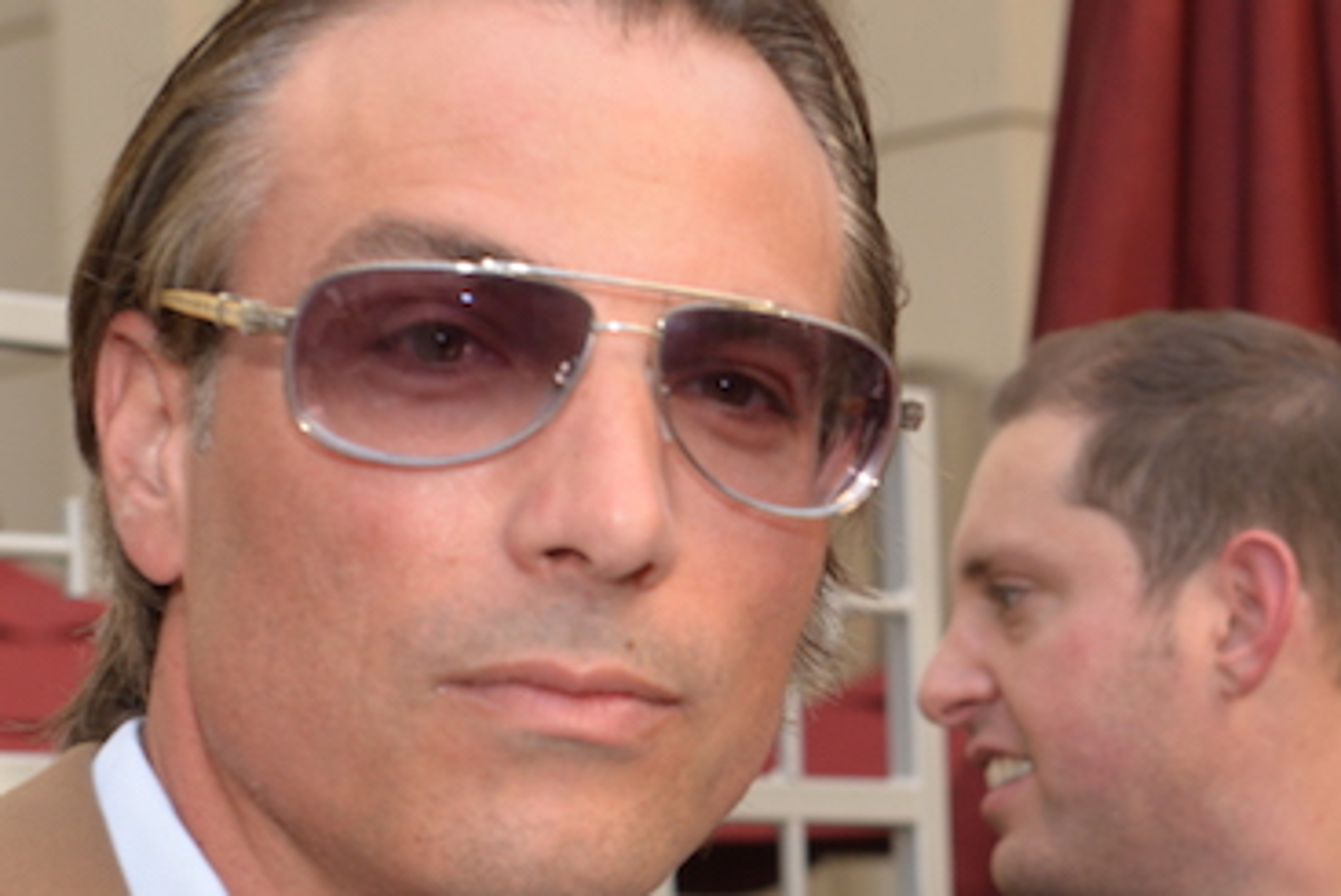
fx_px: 5664
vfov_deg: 9.0
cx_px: 1008
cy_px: 816
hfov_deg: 13.5
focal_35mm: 152
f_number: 6.7
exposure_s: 1/180
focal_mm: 62
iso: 560
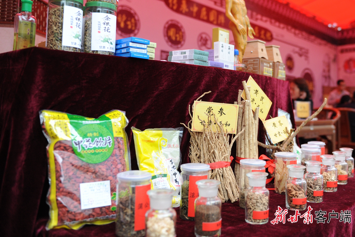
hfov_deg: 65.5
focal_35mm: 28
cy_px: 118
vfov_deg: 46.4
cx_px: 178
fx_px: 276
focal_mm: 28
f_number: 2.8
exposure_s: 1/800
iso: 1600
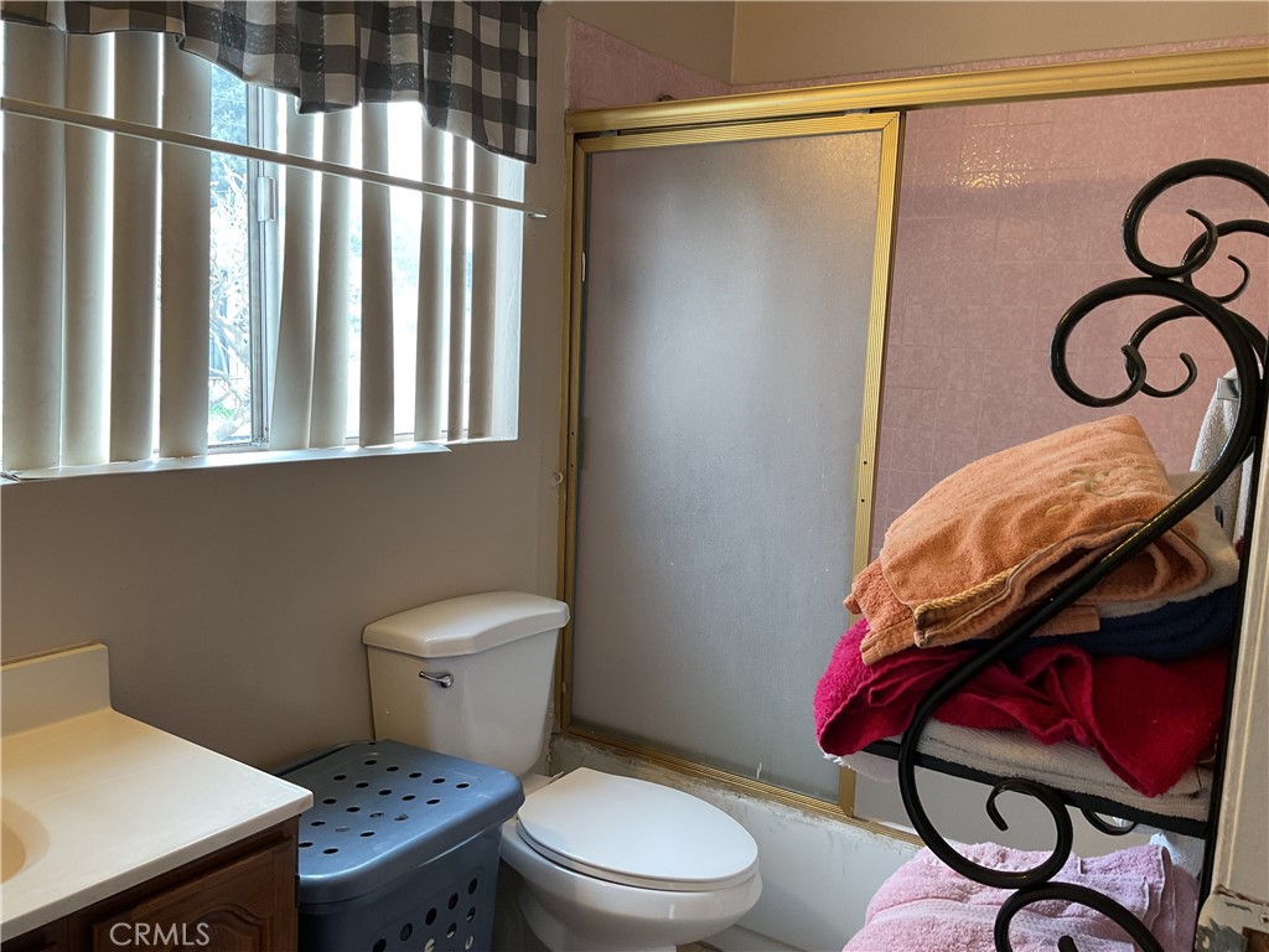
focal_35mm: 29
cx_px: 634
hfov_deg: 61.7
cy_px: 476
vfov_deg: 48.2
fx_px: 1063
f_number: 1.8
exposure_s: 1/60
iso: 40
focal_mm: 3
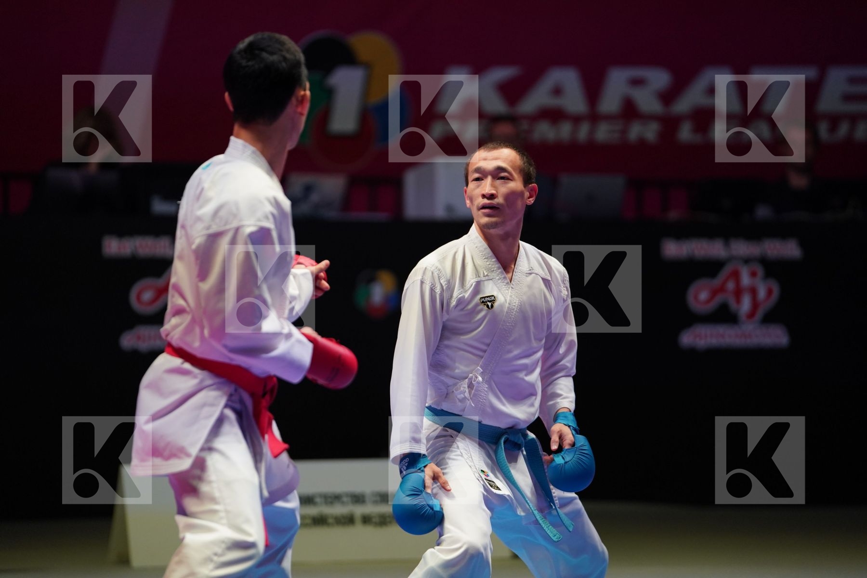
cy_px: 289
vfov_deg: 6.9
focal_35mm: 200
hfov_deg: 10.3
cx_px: 434
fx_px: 4816
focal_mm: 200
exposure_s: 1/1000
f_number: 2.8
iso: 1600
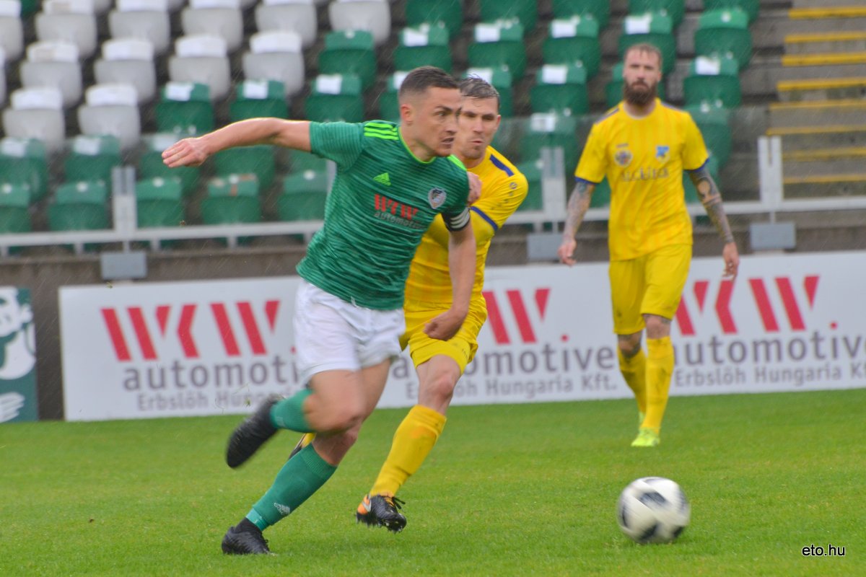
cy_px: 288
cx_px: 433
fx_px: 10824
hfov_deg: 4.6
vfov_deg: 3.1
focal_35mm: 450
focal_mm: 300
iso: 500
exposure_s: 1/160
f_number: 7.1
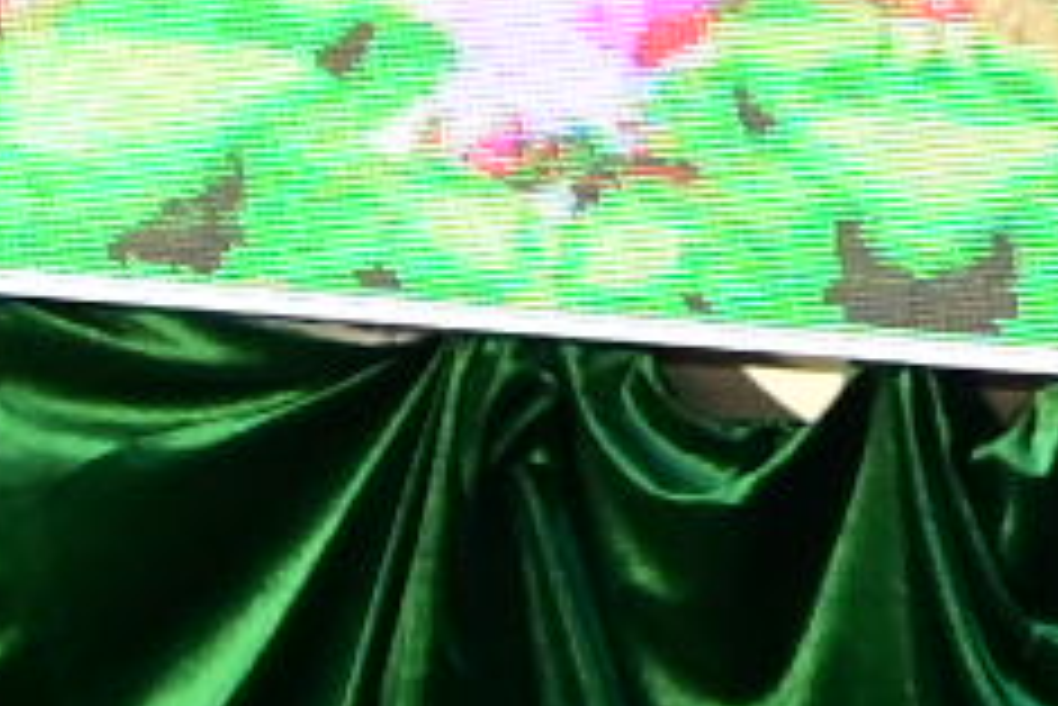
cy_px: -1533
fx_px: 17614
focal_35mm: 599
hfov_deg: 3.4
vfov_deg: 2.3
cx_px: 2062
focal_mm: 58
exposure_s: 1/200
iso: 3200
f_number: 5
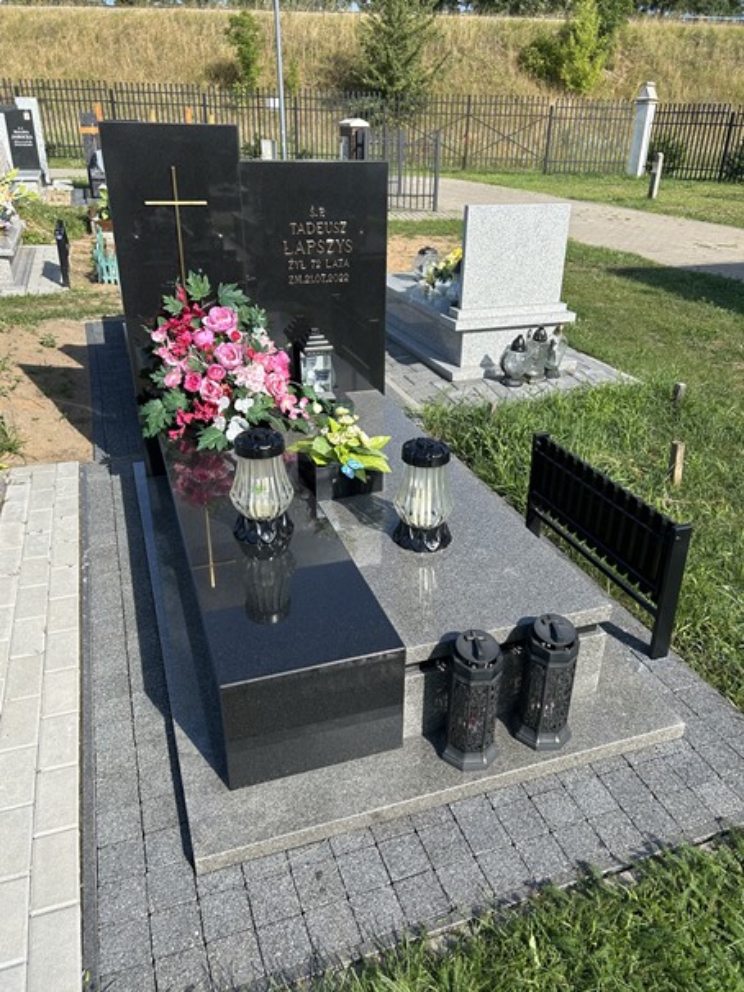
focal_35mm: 26
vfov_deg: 67.3
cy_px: 496
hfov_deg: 53.1
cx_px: 372
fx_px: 745
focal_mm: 5.7
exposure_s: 1/2404
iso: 50
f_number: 1.5
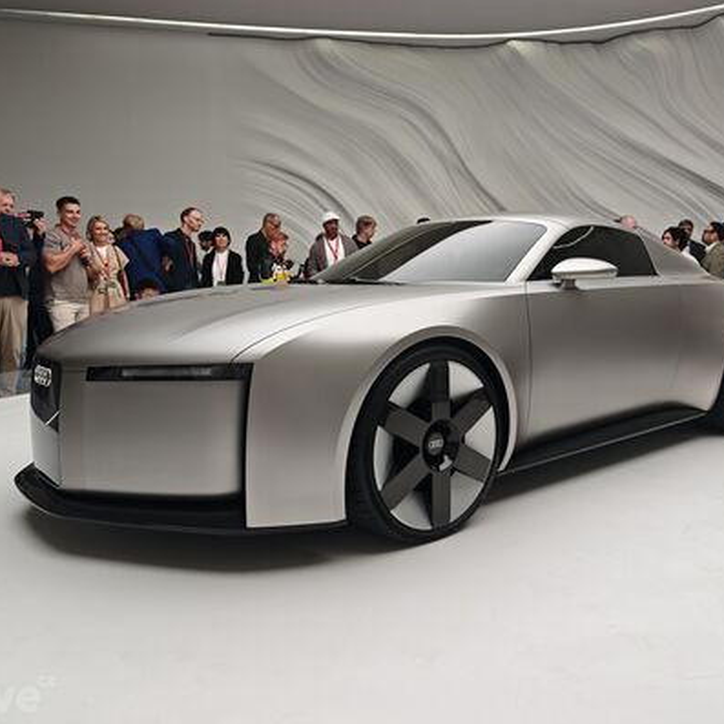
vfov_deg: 57.3
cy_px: 354
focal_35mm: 28
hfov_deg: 57.2
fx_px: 663
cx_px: 403
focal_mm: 8.72
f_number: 1.63
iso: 100
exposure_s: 1/97.5
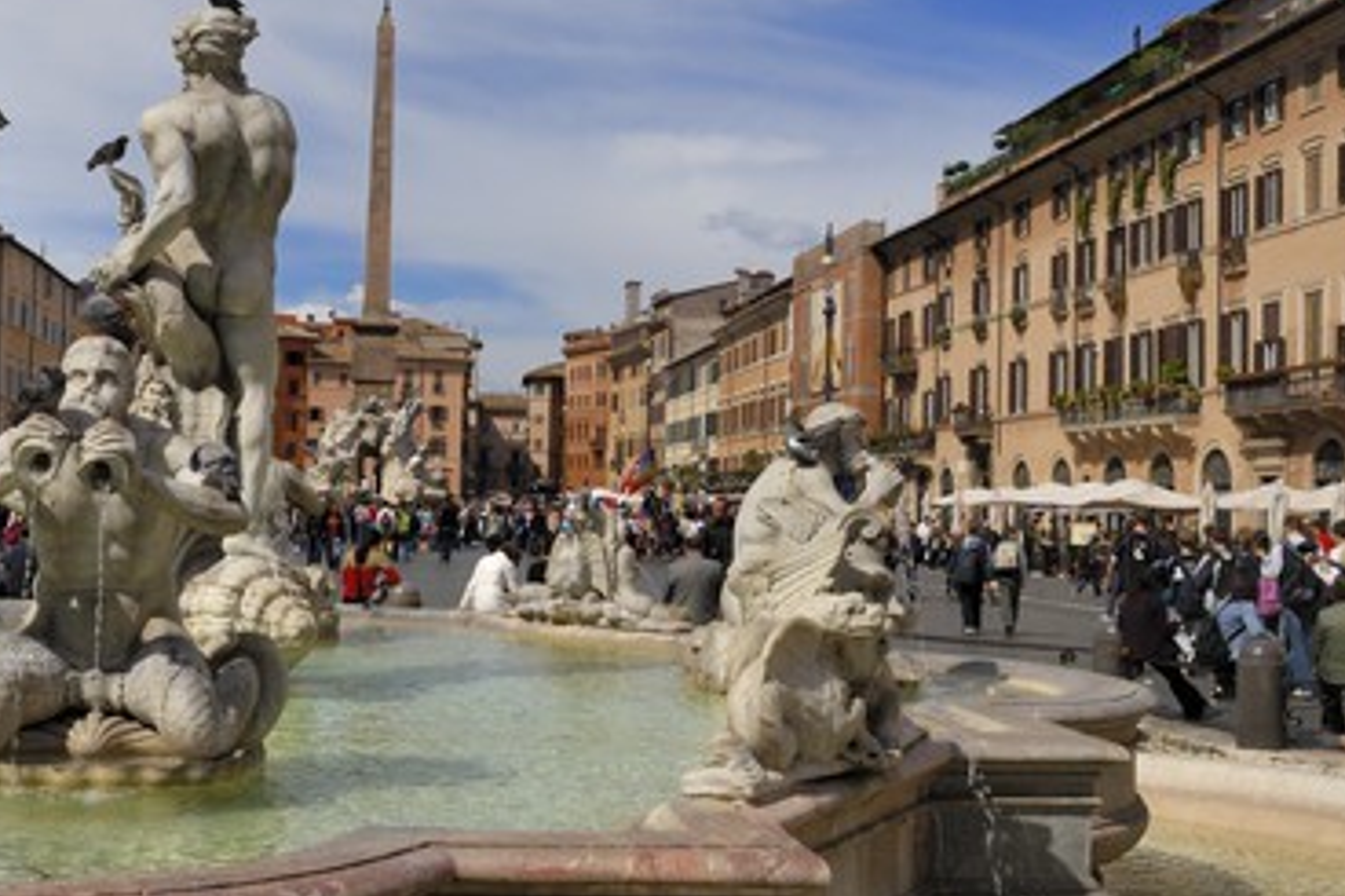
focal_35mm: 48
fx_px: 1792
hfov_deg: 41.1
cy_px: 399
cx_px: 620
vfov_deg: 28.0
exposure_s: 1/160
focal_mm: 28
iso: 100
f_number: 15
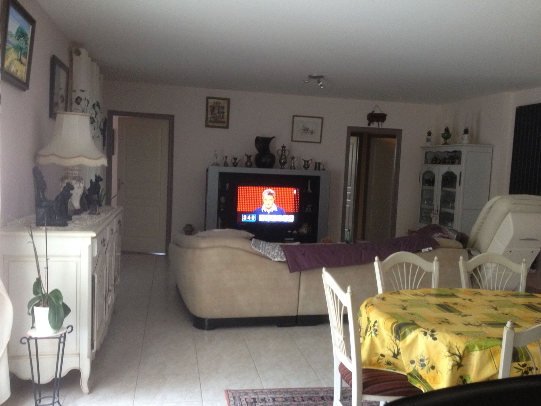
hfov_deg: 52.6
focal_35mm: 35
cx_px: 270
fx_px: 547
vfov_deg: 40.7
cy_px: 203
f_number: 2.4
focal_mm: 4.28
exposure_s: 1/20
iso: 250
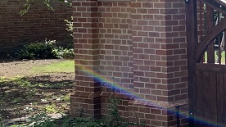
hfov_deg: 16.7
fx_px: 665
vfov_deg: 10.9
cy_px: 69
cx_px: 382
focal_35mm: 111
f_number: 1.8
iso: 25
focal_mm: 4.25
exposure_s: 1/706
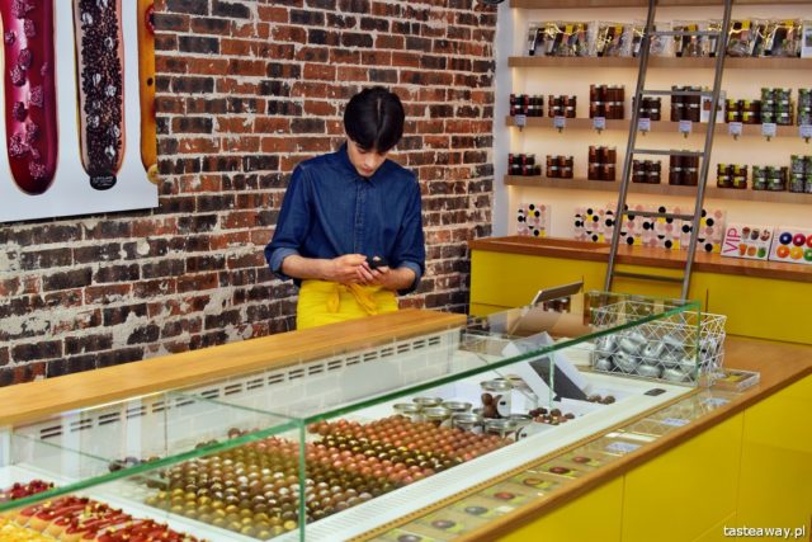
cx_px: 406
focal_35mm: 52
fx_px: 1184
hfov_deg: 37.8
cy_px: 271
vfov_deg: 25.8
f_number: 6.3
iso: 560
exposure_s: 1/125
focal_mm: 35
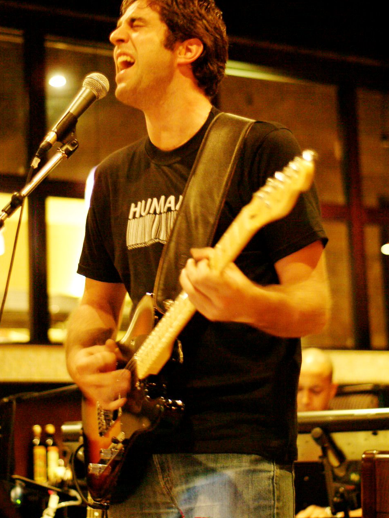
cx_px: 193
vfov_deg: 23.8
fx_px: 1228
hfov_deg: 18.0
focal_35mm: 82
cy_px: 245
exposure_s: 1/15
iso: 1600
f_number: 2
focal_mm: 50
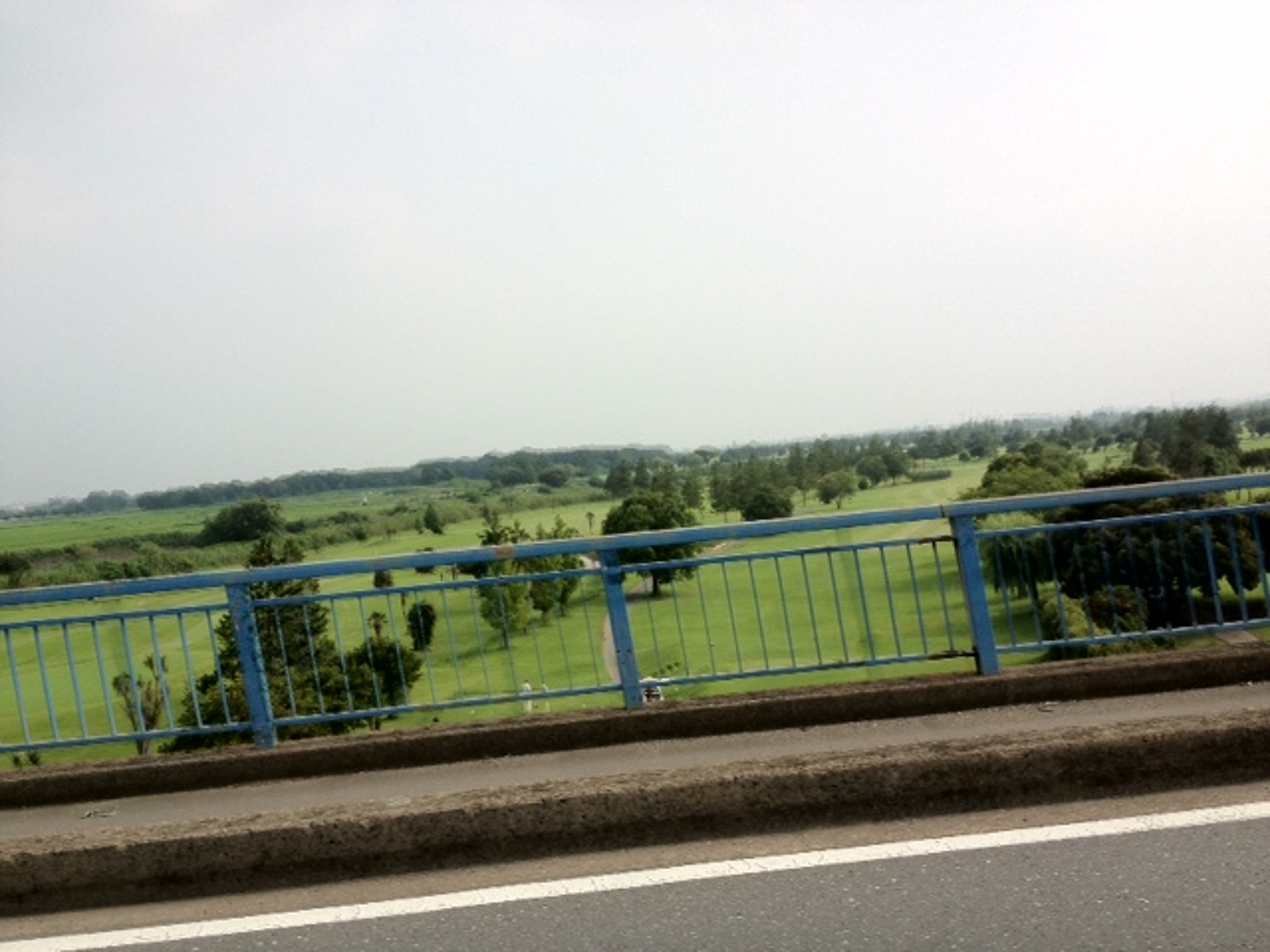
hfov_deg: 52.6
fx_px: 1284
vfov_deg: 40.7
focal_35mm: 35
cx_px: 635
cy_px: 476
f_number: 2.4
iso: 64
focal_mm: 4.28
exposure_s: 1/1416
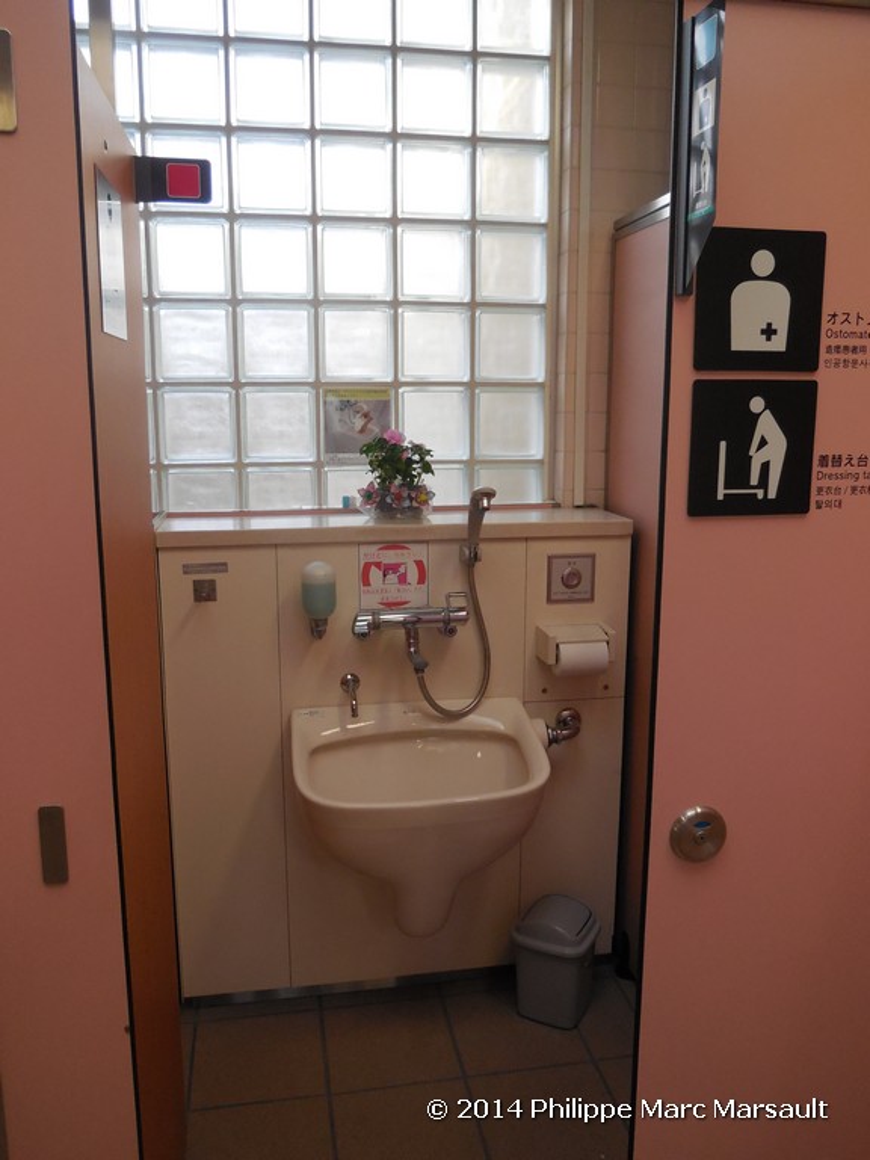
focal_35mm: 30
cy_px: 580
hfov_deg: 46.8
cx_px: 435
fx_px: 1005
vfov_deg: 60.0
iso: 400
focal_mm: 5.3
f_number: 3.2
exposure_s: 1/250
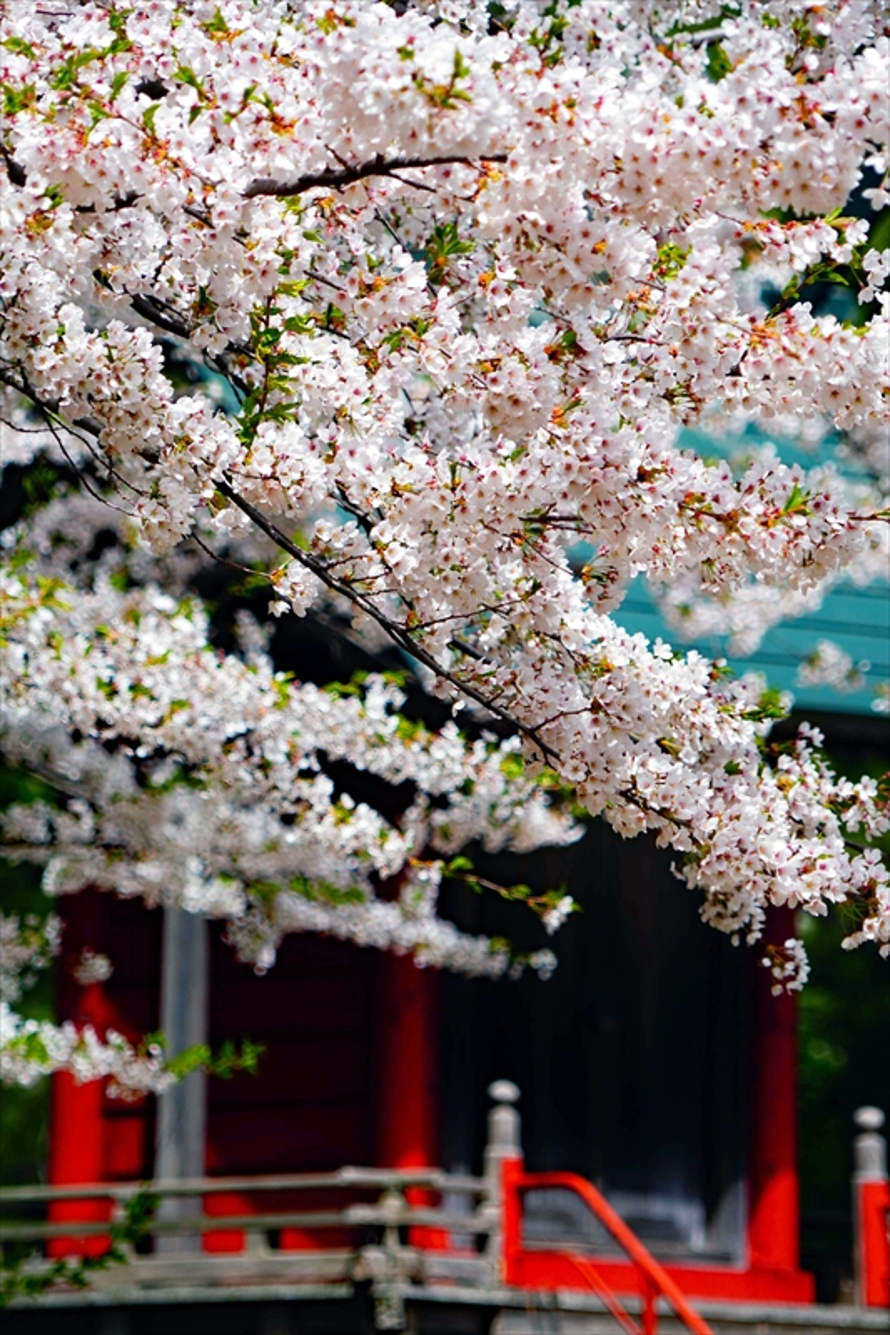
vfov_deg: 6.6
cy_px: 668
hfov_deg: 4.4
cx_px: 445
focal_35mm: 312
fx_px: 11574
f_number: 6.3
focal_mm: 208
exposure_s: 1/320
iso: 100
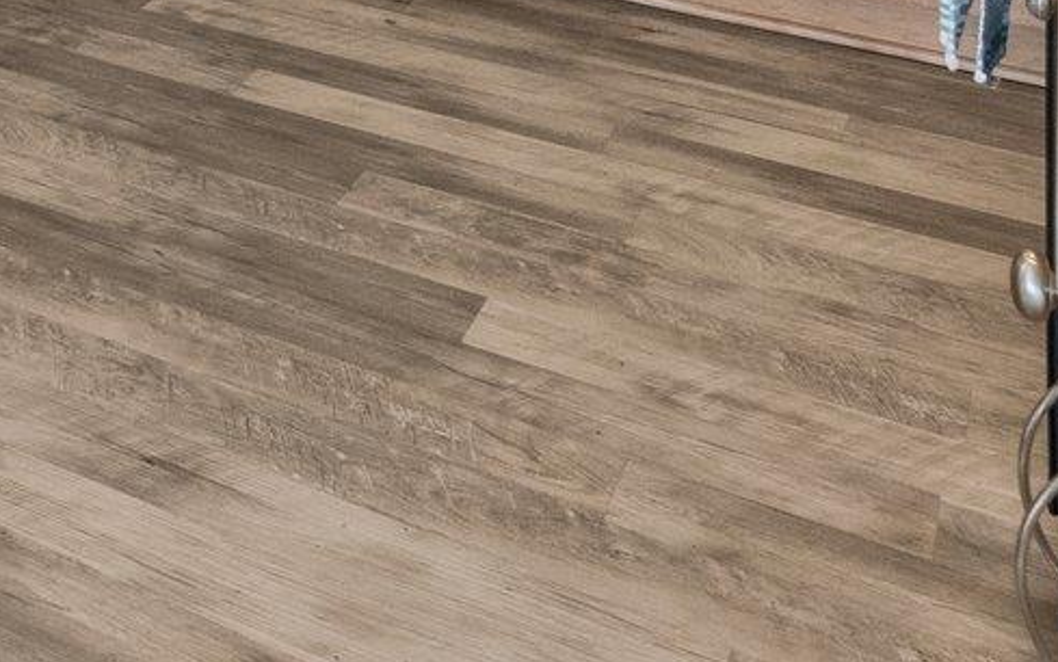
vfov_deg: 16.2
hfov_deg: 21.4
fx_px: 1846
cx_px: -833
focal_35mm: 64
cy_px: -626
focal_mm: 10
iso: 1000
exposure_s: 1/30
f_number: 9
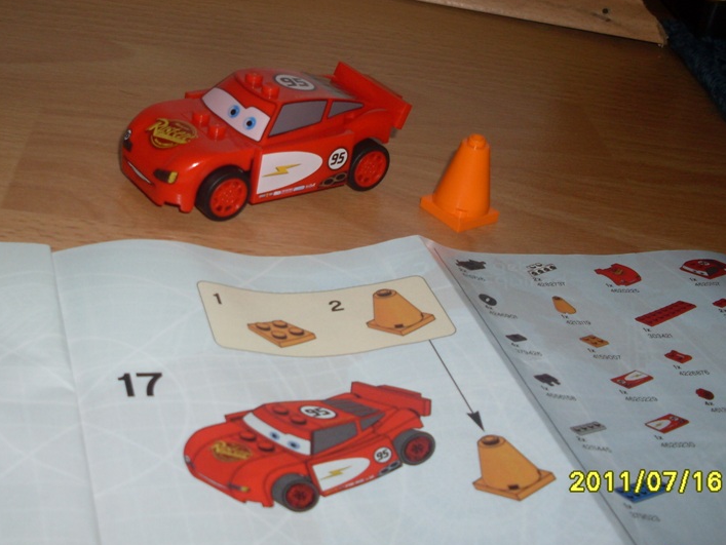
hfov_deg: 34.7
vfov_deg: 26.4
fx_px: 1154
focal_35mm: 55
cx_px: 254
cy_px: 164
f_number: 2.8
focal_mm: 6.3
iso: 100
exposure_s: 1/45
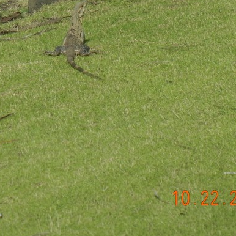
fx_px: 2407
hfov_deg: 5.6
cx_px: 51
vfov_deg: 5.6
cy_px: 12
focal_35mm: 312
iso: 160
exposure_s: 1/522
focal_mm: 24
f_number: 9.2
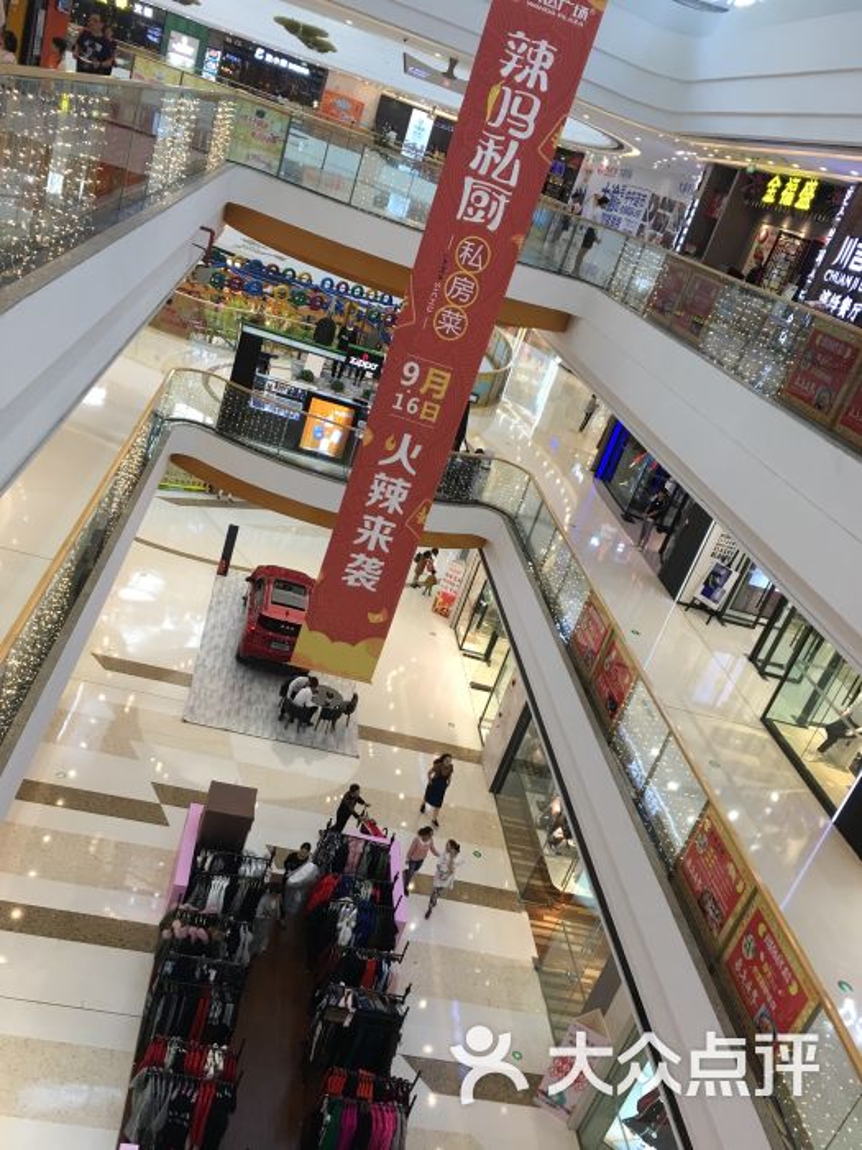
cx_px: 431
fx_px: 963
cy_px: 575
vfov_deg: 61.7
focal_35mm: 29
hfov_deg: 48.2
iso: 32
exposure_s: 1/33
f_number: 2.2
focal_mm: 4.15
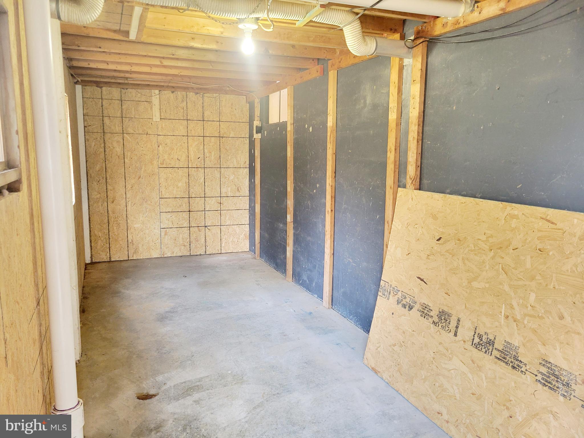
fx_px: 439
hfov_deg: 67.3
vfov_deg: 53.1
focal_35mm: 26
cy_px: 219
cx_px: 292
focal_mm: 5.4
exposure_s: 1/60.2
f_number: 1.8
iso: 200
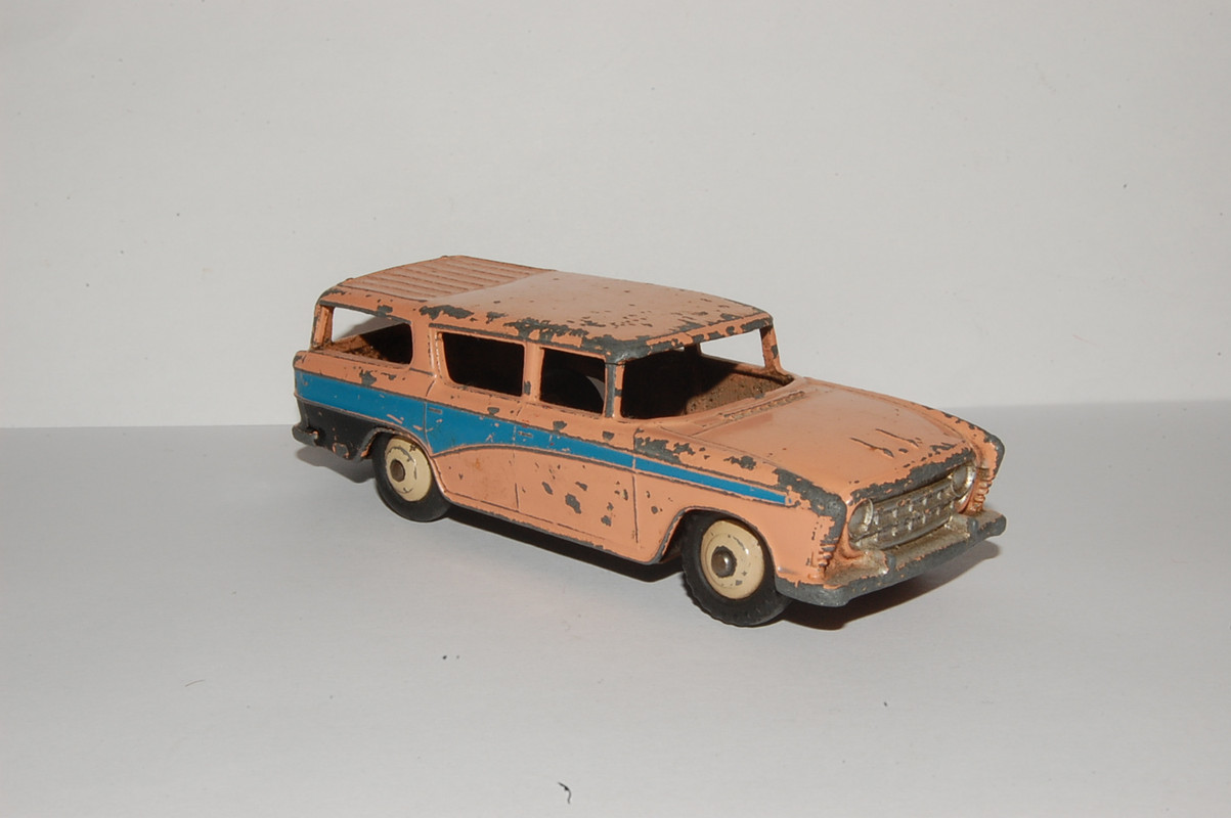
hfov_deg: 35.1
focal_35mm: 57
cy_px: 409
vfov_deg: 23.7
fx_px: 1947
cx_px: 616
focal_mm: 38
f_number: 25
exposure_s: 1/60
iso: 400
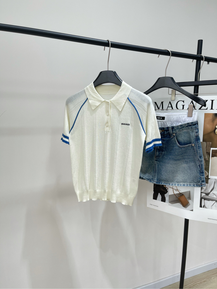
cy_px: 144
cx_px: 108
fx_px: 217
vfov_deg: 67.3
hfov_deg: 53.1
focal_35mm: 26
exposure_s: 1/165
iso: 32
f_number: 1.6
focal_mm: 5.1
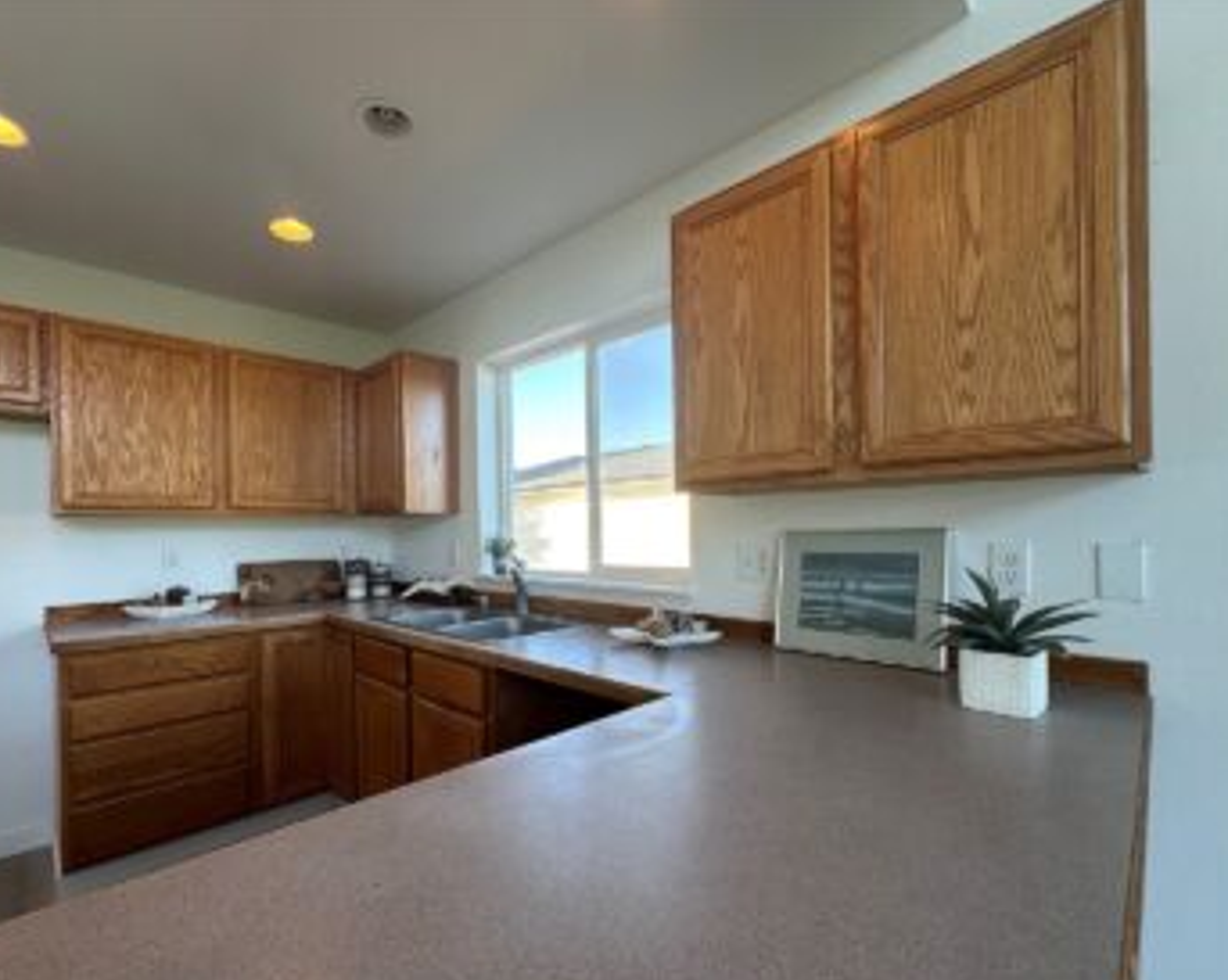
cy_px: 531
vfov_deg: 80.1
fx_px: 581
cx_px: 557
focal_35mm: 16
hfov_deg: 92.9
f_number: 2.2
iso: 64
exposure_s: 1/120
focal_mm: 2.22
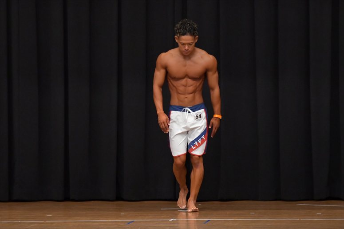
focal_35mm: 270
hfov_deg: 7.6
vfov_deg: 5.1
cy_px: 114
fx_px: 2579
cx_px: 172
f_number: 5.6
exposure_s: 1/400
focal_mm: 180
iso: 6400
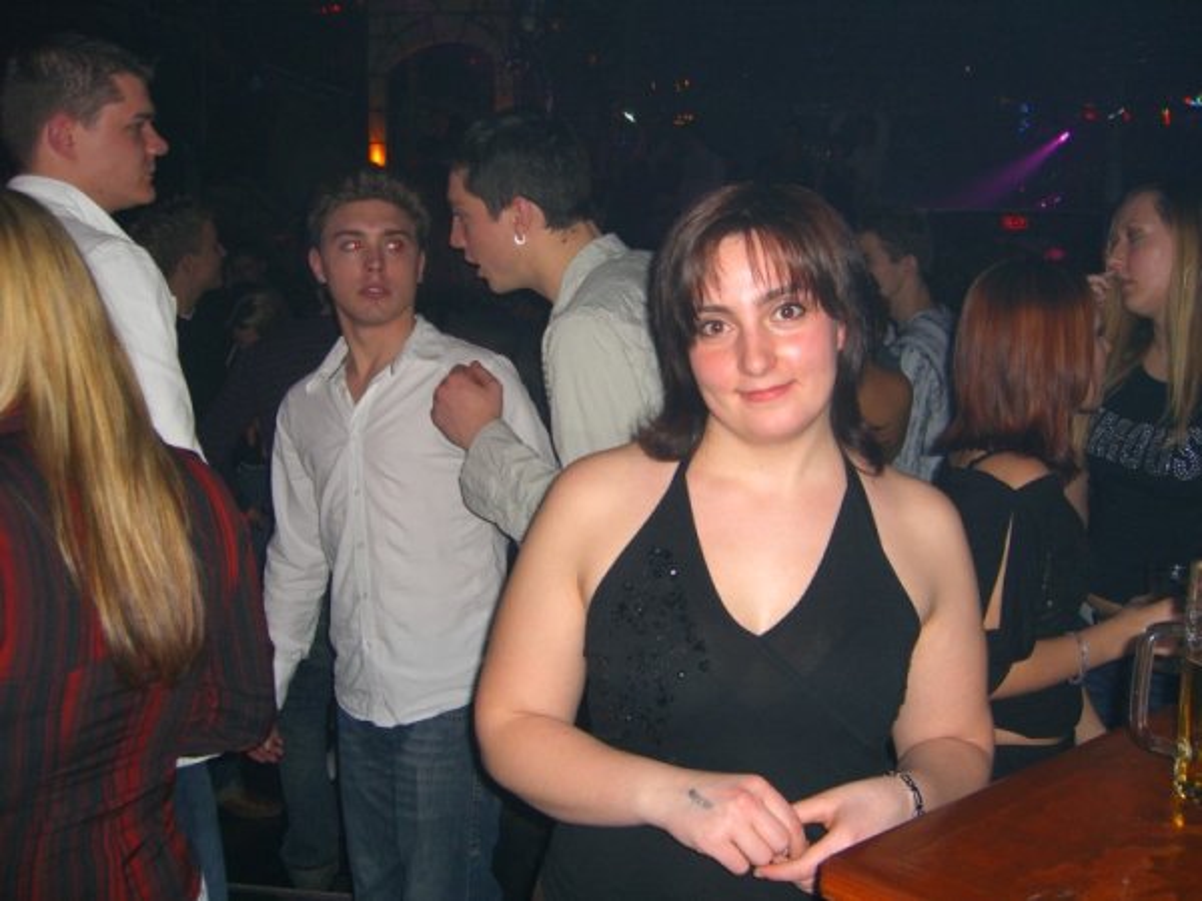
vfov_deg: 37.7
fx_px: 1320
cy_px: 450
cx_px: 601
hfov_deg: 49.0
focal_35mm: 38
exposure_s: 1/60
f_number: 2.8
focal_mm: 7.9
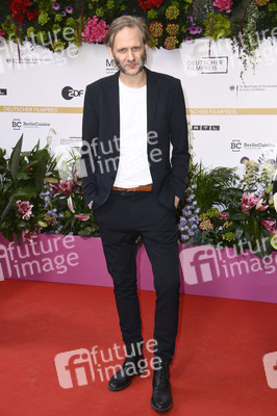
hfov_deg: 25.9
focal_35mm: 52
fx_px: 601
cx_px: 138
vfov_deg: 38.2
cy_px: 208
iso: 500
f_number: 5.6
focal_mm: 52
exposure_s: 1/250
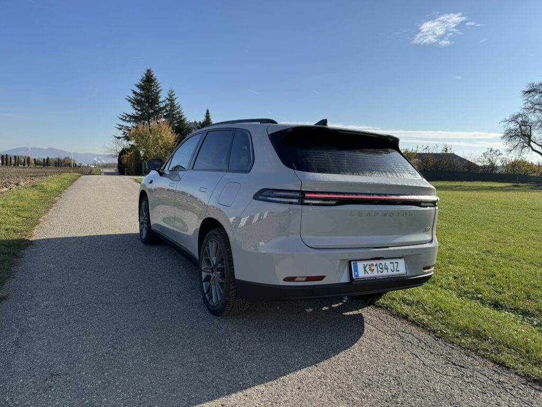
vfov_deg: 56.8
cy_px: 204
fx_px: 376
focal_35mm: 24
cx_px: 271
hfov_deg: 71.6
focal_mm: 6.76
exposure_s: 1/4608
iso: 80
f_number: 1.78
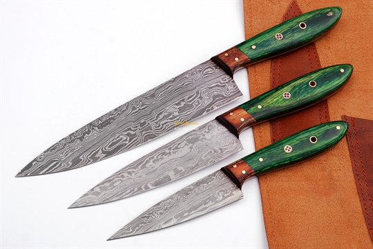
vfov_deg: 17.5
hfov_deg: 26.0
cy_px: 124
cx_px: 186
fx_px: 809
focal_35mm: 78
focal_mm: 52
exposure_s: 1/125
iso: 320
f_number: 7.1
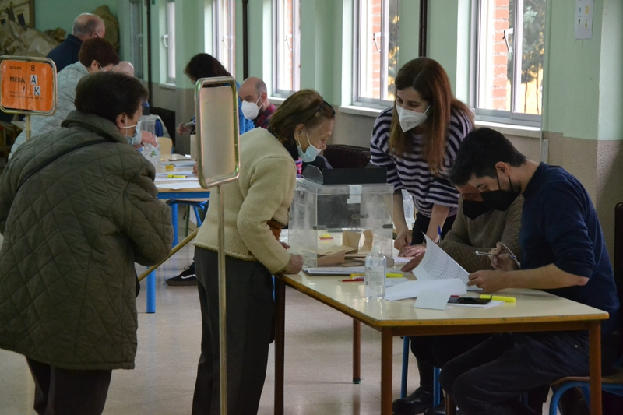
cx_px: 312
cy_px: 208
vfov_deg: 12.2
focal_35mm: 112
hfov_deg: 18.2
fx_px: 1946
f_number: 5.3
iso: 3200
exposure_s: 1/250
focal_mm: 75
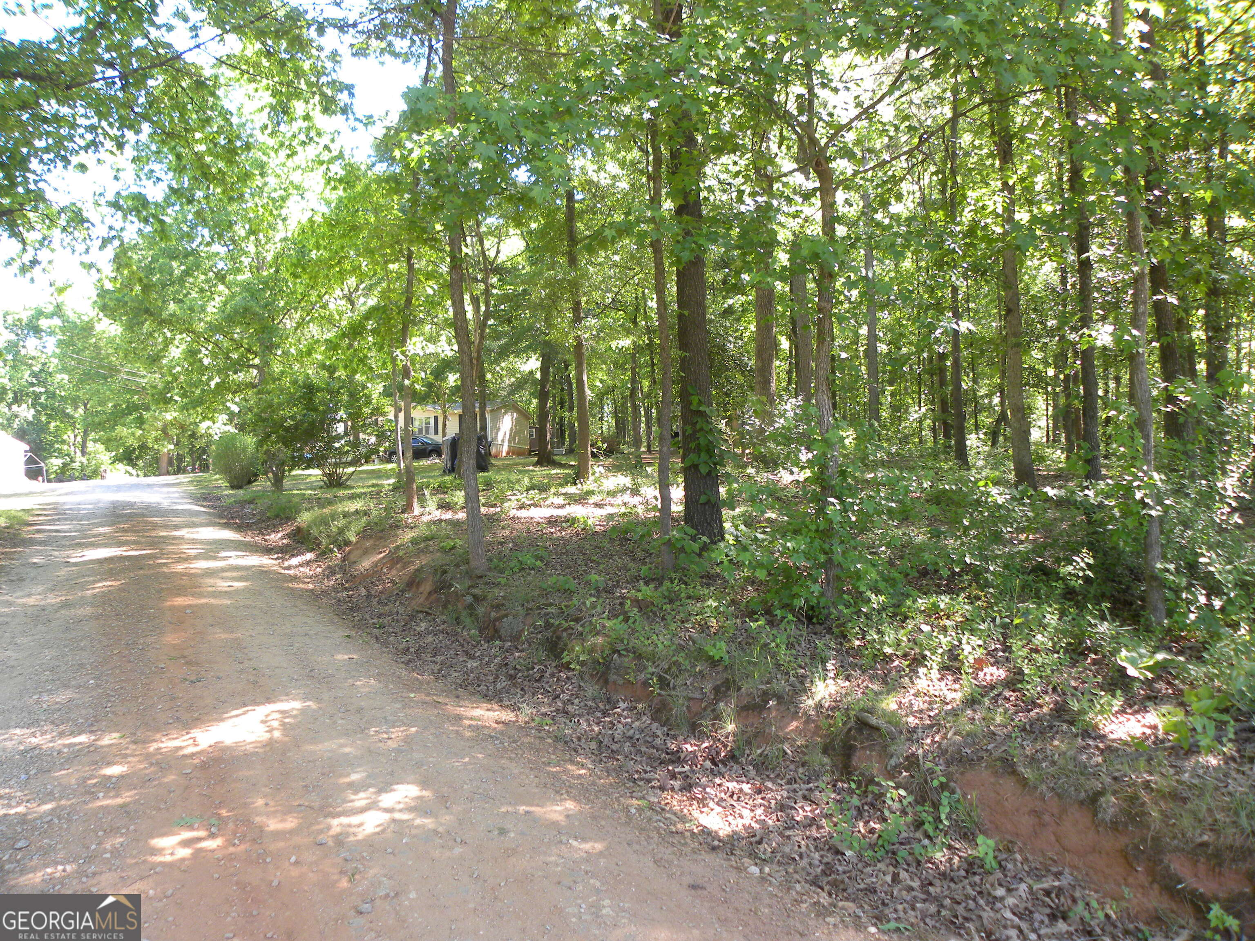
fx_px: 943
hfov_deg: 67.3
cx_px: 628
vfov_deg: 53.1
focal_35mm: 26
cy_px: 470
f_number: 2.8
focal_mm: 4.6
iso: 113
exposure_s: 1/68
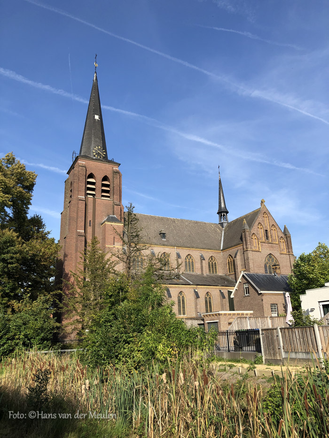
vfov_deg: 63.4
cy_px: 219
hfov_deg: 49.8
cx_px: 164
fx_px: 355
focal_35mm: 28
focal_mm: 3.99
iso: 20
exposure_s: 1/1389
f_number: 1.8
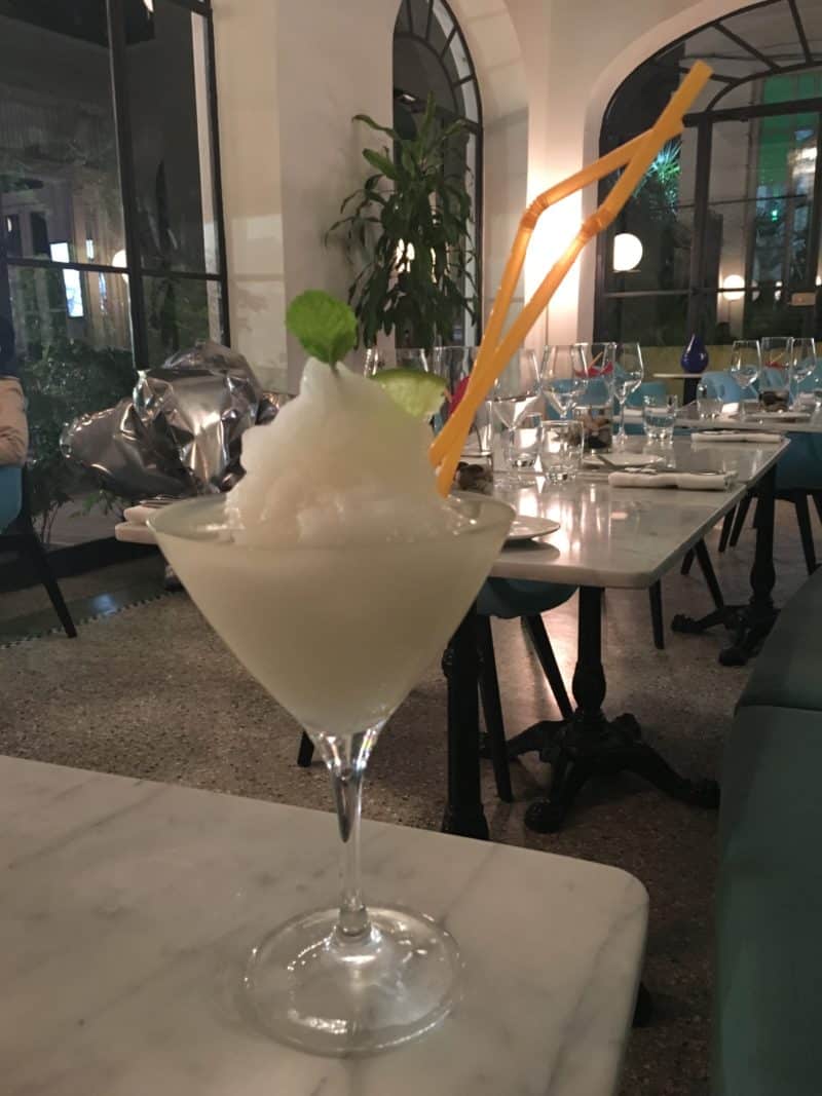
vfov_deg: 61.7
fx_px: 918
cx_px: 411
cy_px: 548
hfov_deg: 48.2
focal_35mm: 29
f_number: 2.2
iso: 400
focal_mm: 4.15
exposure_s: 1/15
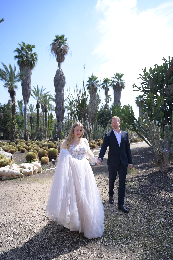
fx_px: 191
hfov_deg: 48.8
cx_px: 86
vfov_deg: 68.4
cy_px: 130
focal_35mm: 26
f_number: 3.5
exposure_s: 1/800
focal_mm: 26.5
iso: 100
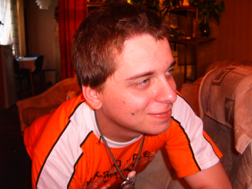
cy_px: 94
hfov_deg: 49.0
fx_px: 277
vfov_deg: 37.7
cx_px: 126
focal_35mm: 38
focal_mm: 5.8
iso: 141
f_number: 2.8
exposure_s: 1/30
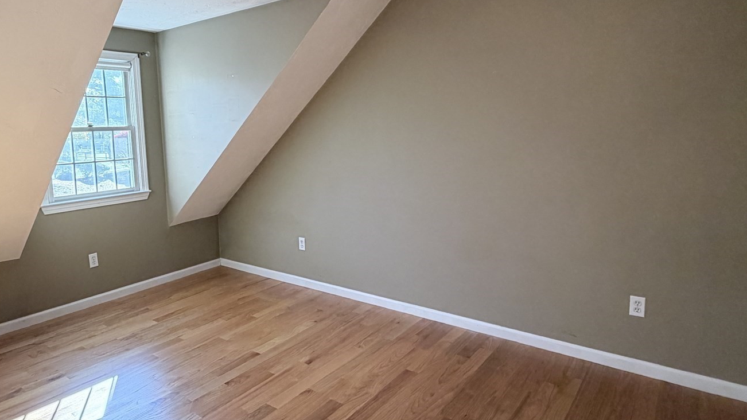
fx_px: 475
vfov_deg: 47.6
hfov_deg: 75.6
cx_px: 304
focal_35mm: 24
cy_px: 196
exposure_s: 1/120
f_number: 2.2
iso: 200
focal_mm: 2.22
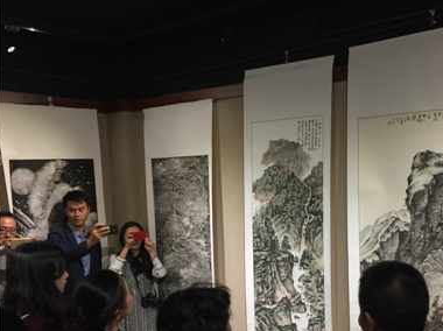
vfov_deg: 34.0
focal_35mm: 42
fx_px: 537
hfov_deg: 43.8
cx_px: 316
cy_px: 220
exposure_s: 1/33
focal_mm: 4.15
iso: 160
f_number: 2.2
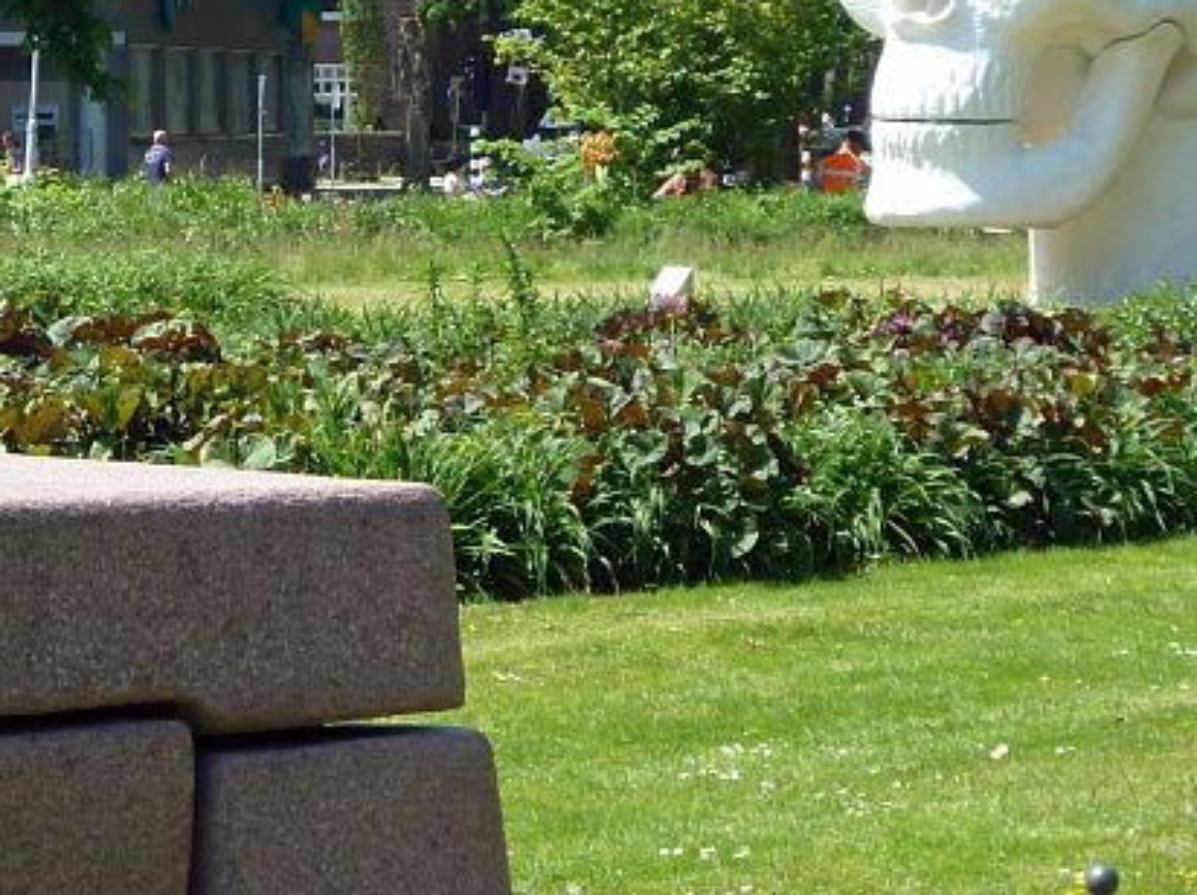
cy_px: 568
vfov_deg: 7.6
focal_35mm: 194
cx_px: 407
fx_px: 6701
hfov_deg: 10.2
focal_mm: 12.8
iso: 80
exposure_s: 1/200
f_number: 4.2
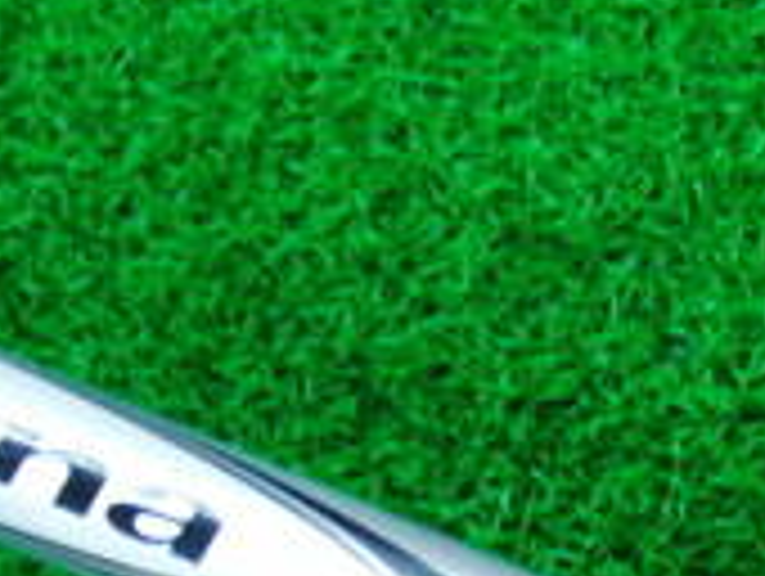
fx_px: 3076
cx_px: 572
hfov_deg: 14.1
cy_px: 729
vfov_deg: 10.5
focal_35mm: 139
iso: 400
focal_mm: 6.42
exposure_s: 1/30
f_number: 3.6
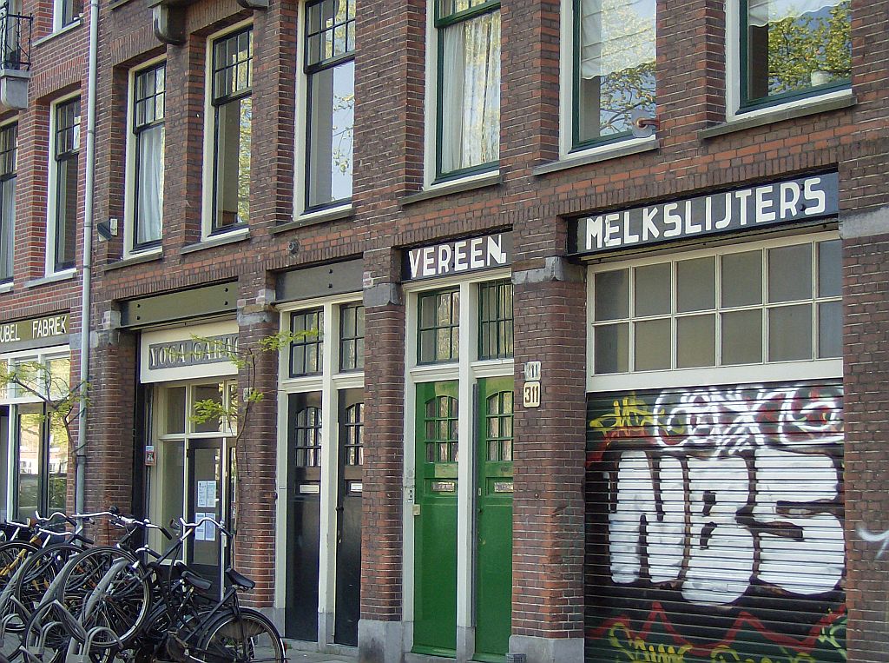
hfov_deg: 27.8
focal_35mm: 70
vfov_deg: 20.9
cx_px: 444
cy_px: 332
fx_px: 1794
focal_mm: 11.6
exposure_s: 1/137
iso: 100
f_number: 3.7
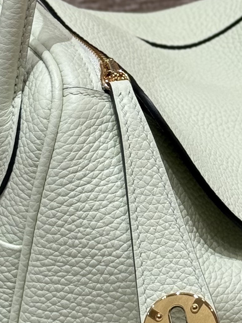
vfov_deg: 10.4
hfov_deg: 7.8
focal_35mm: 189
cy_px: 29
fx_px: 1762
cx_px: 263
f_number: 1.78
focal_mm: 6.76
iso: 64
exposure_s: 1/121
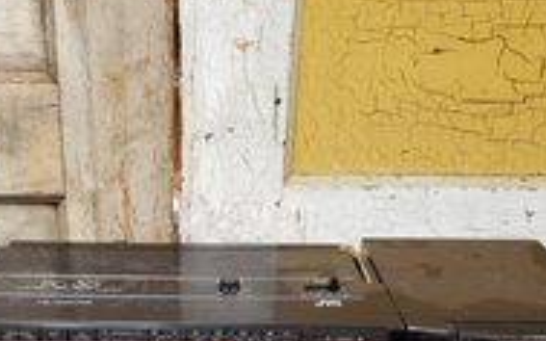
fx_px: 744
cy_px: 331
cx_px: 178
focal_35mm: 50
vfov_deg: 24.8
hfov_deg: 39.8
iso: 250
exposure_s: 1/30
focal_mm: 4.3
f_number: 1.5
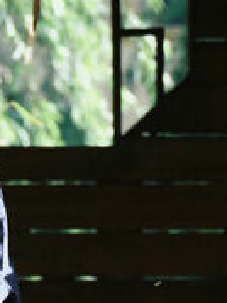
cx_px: -339
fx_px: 2512
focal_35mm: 287
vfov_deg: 6.9
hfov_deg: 5.0
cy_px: 345
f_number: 4.5
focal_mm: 62.4
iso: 200
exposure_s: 1/200
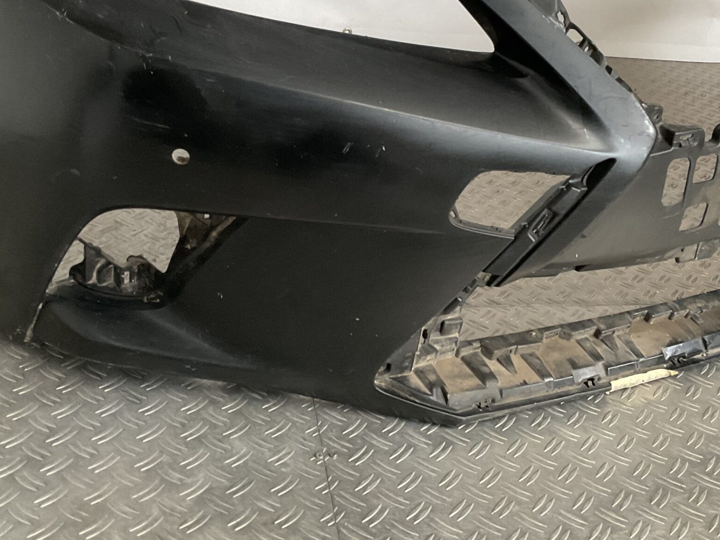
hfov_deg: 39.4
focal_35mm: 48
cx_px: 444
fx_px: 998
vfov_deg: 30.0
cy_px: 179
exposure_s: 1/50
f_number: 1.8
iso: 160
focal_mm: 3
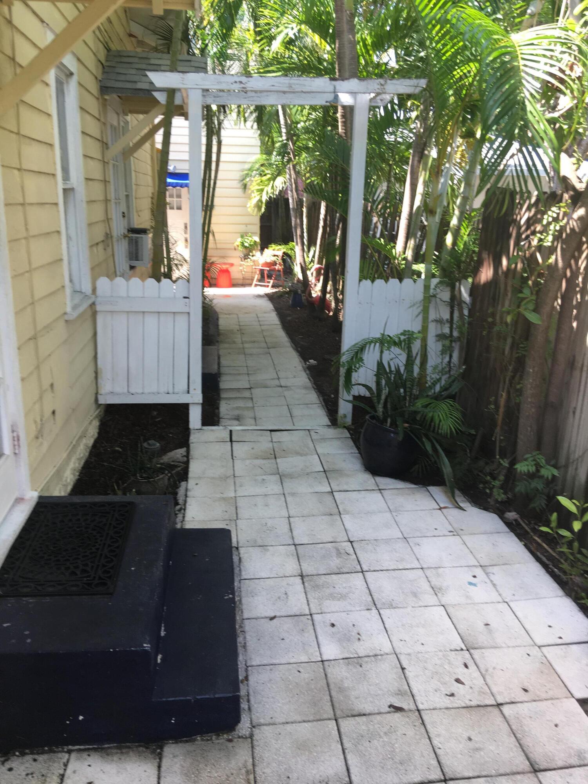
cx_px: 294
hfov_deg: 48.2
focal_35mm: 29
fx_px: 657
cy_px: 392
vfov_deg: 61.7
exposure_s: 1/120
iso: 25
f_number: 2.2
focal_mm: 4.15
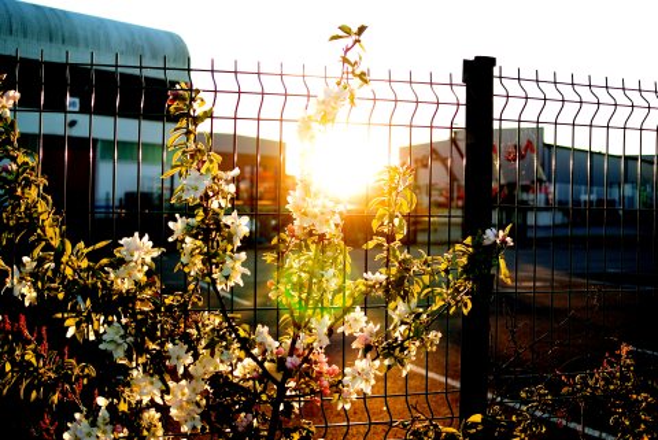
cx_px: 329
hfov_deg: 40.3
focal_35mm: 49
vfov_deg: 27.6
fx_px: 896
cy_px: 220
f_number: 1.8
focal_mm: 18.5
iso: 100
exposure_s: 1/320
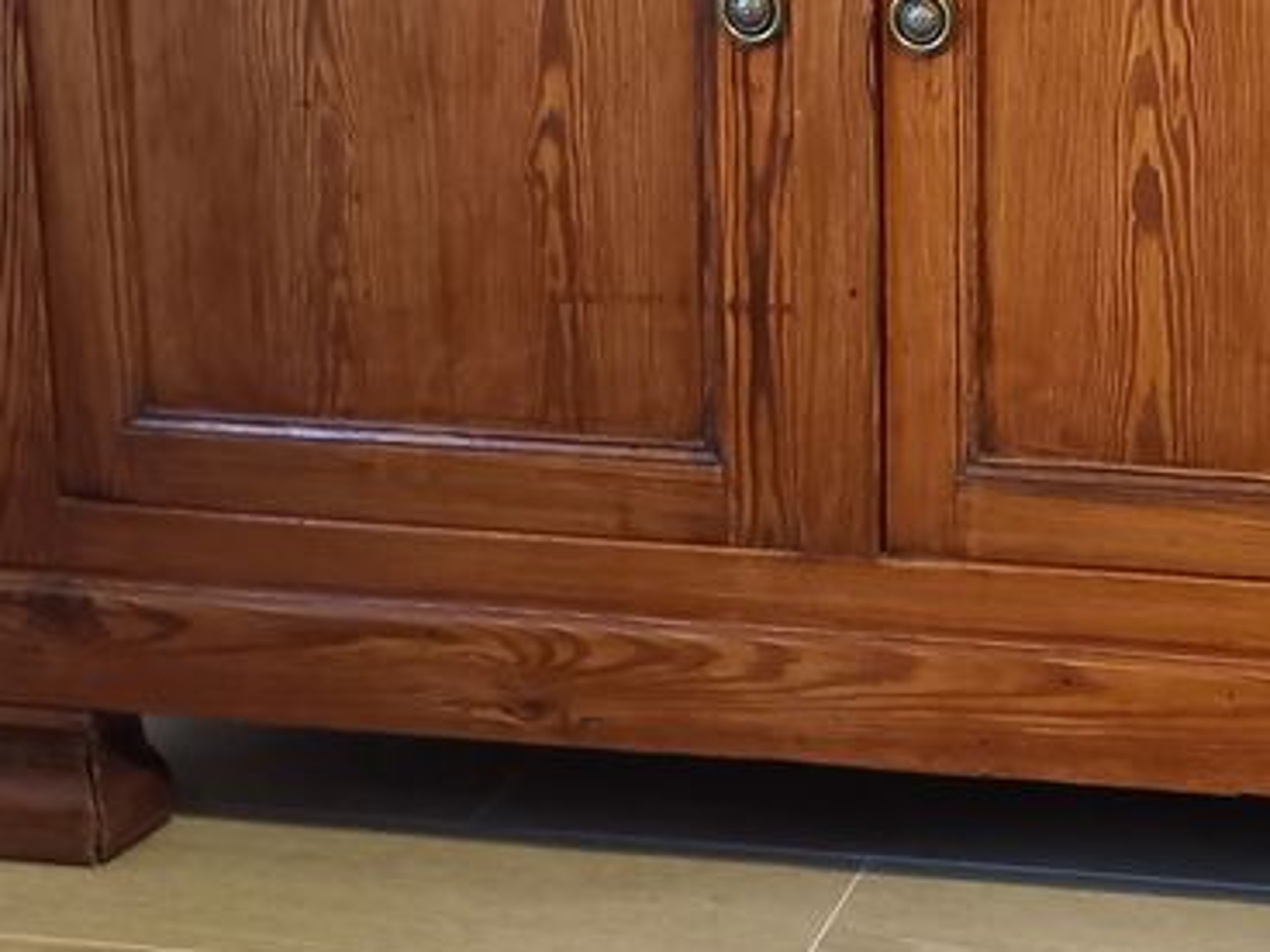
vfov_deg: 21.1
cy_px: 79
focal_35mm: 68
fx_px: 2495
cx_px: 1422
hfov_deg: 26.2
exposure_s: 1/20
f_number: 1.8
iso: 1000
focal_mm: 4.65
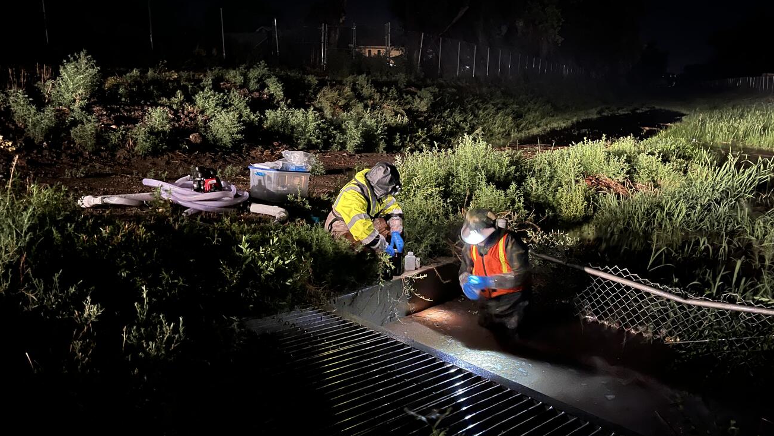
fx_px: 595
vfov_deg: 40.1
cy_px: 238
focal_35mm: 29
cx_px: 383
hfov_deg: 66.1
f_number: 1.6
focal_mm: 5.1
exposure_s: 1/9
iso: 1000
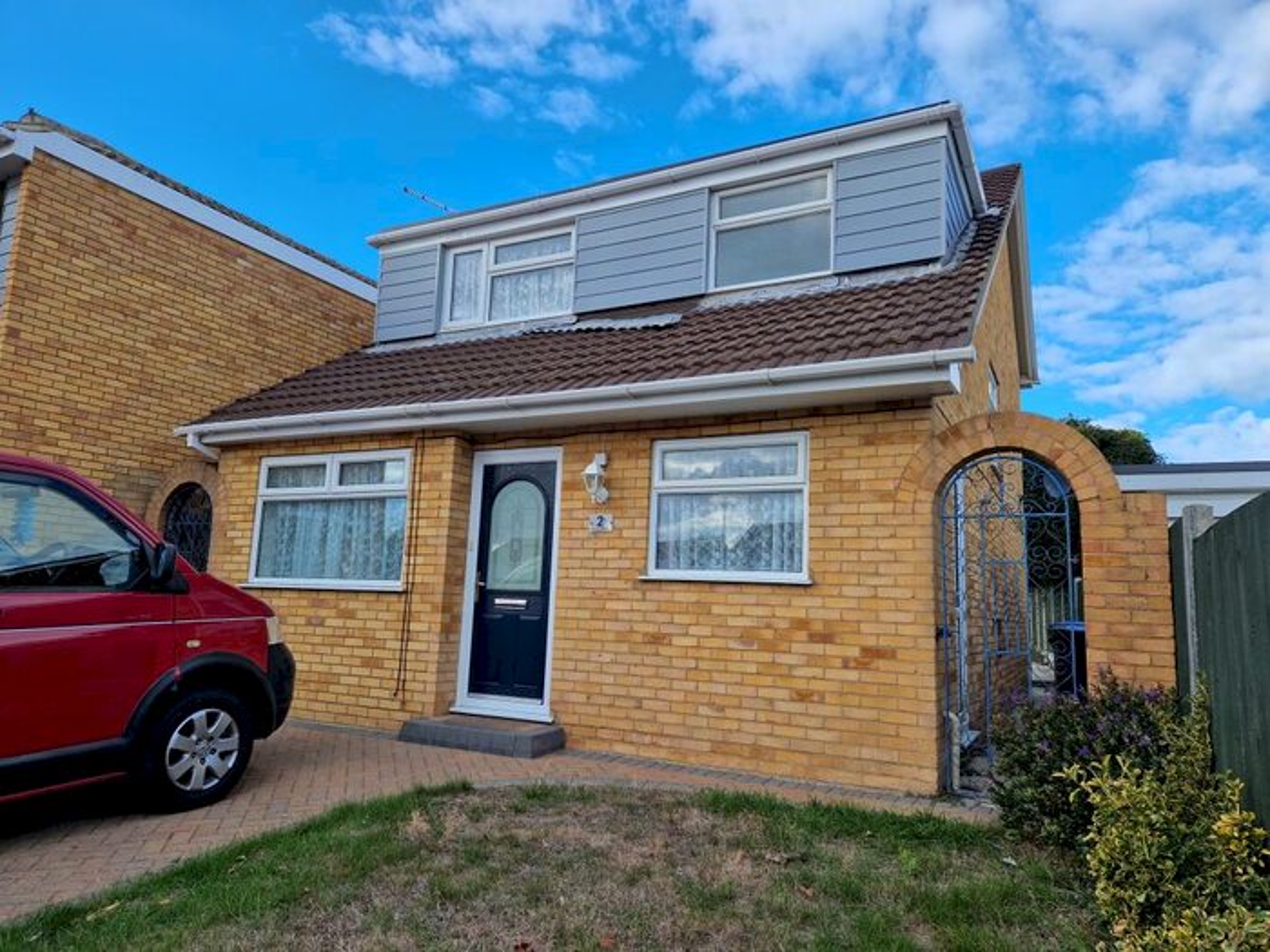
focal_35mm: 23
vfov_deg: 58.9
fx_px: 844
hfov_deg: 73.9
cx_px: 635
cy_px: 476
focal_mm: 5.4
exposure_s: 1/684
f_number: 1.8
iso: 50
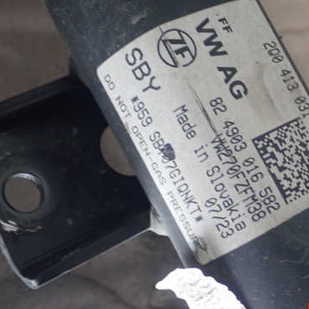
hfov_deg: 22.2
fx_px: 778
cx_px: 245
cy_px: 132
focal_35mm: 77
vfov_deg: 22.5
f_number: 3.4
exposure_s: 1/50
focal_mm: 9.61
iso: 500
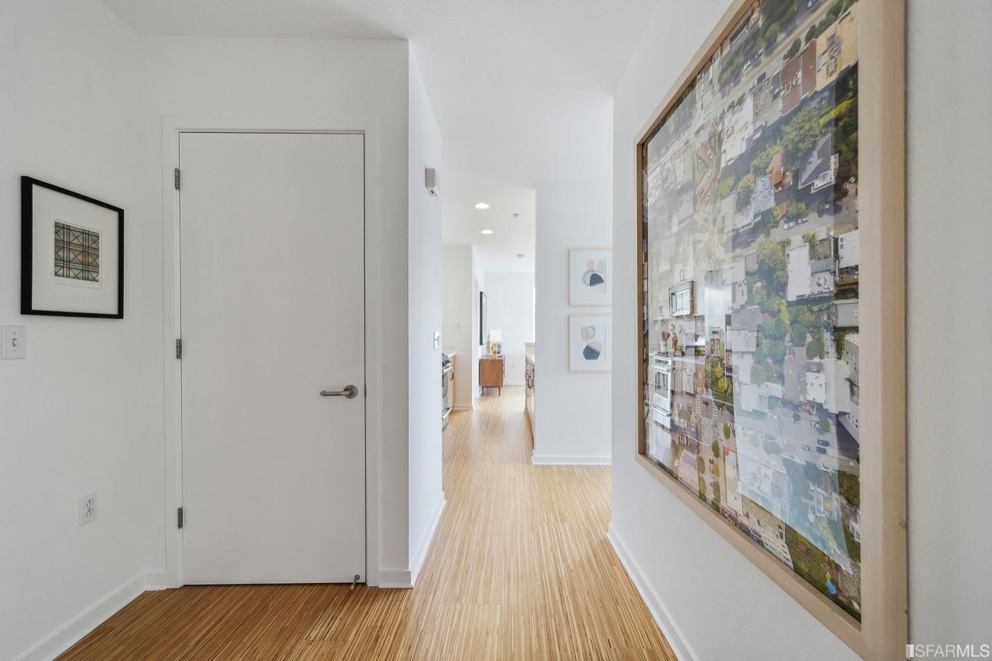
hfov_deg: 104.3
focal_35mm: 14
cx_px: 496
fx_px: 386
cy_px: 330
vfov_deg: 81.2
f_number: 8
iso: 500
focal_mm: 14
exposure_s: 1/50
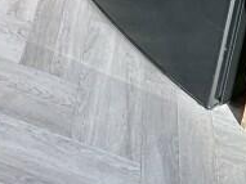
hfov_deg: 23.0
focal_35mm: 75
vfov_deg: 13.4
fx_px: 533
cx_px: -76
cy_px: -277
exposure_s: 1/100
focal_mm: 2.22
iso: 320
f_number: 2.2
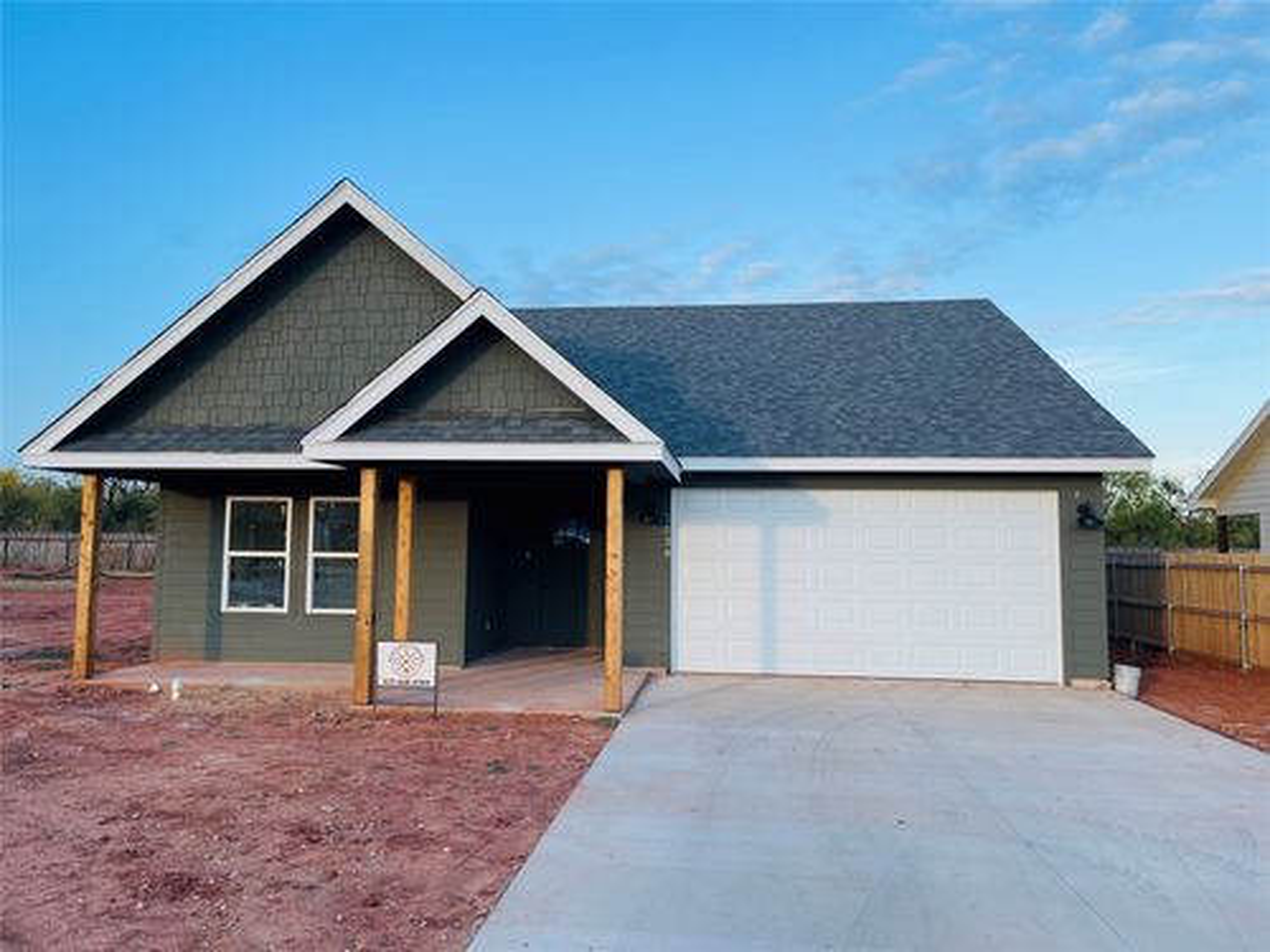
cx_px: 635
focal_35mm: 25
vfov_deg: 54.9
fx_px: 917
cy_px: 476
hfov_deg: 69.4
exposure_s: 1/831
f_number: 1.6
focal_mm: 5.1
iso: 32
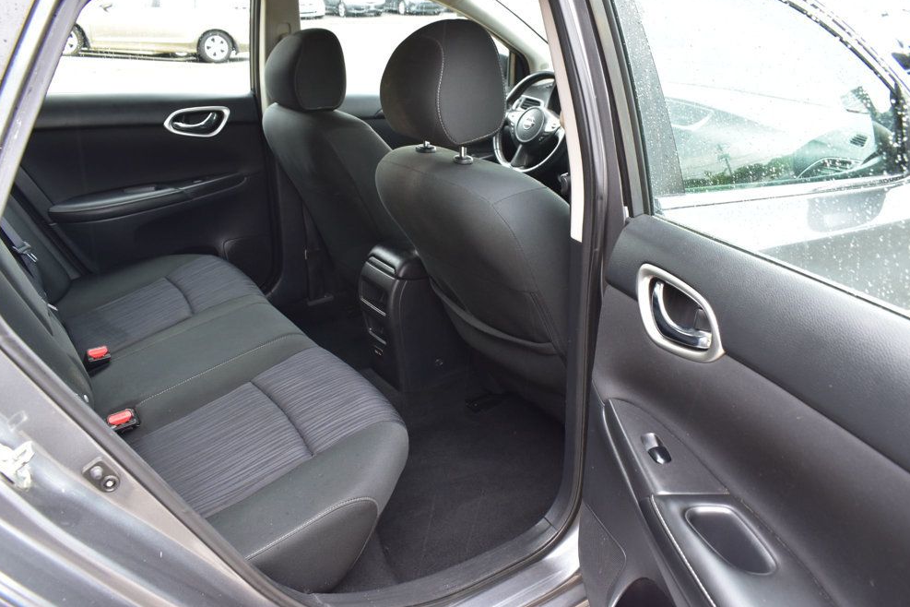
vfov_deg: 46.4
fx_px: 708
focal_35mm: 28
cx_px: 465
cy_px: 294
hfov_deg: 65.5
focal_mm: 18
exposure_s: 1/25
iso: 400
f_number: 7.1
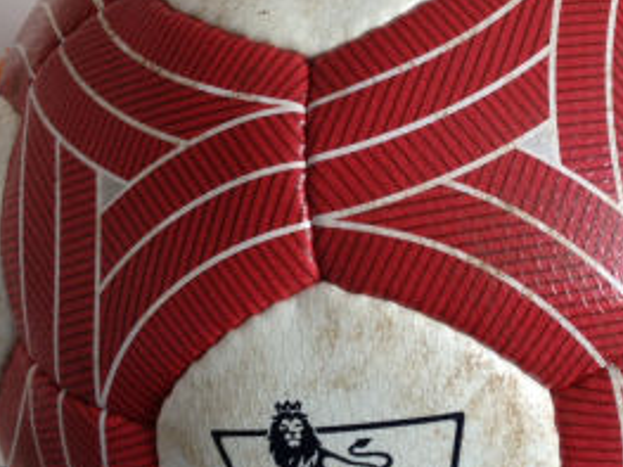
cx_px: 398
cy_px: 183
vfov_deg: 18.4
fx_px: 1439
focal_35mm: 80
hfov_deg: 24.3
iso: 80
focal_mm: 4.28
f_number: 2.4
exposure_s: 1/60
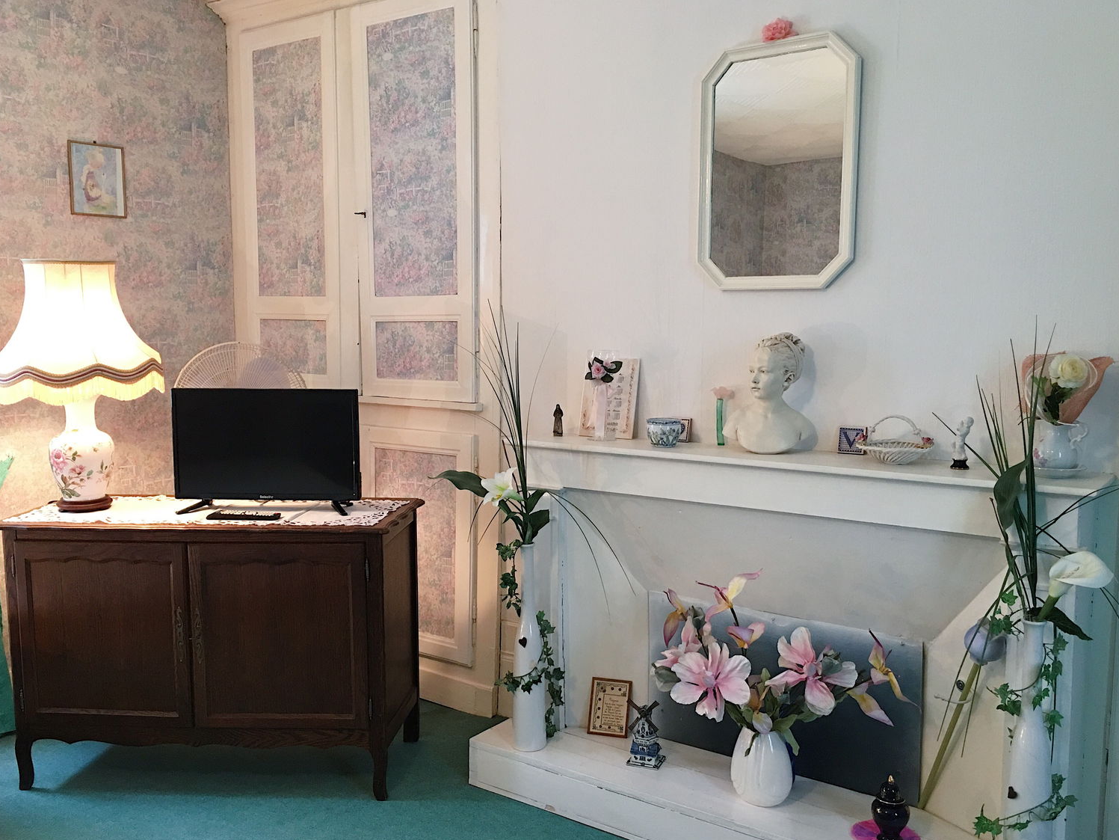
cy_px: 430
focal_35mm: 31
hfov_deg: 58.3
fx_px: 1002
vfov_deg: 45.4
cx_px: 580
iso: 80
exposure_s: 1/17
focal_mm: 4.15
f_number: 2.2
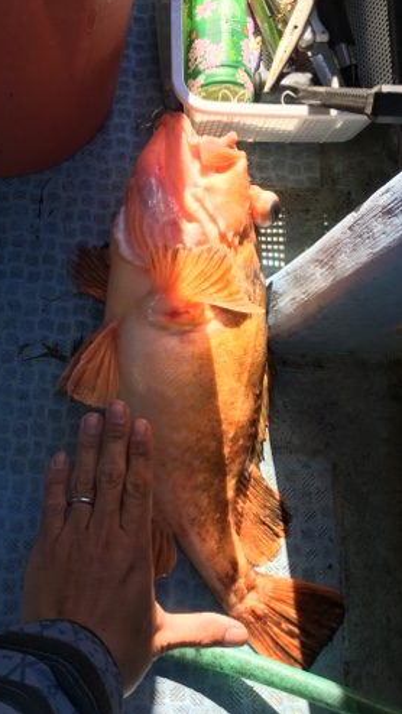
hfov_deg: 36.3
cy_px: 354
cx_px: 135
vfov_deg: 61.0
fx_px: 606
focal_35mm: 32
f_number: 2.2
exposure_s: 1/331
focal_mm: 4.15
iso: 25
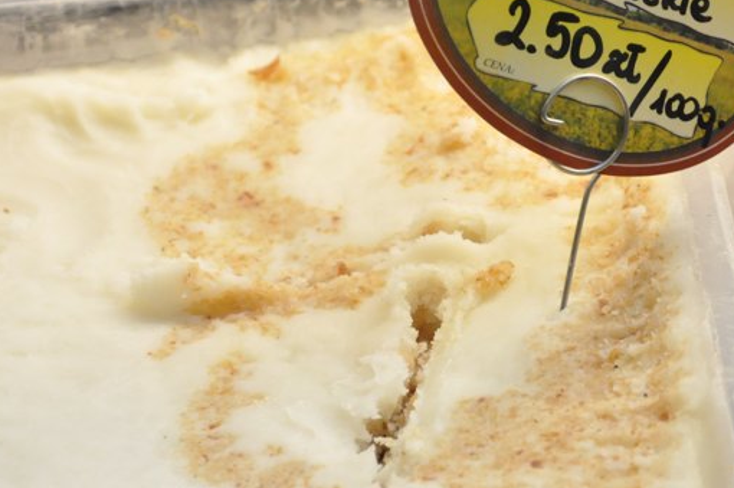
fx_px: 5215
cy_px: 171
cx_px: 406
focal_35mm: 256
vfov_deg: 5.4
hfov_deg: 8.1
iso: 2000
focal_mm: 85
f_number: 5.6
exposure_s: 1/160
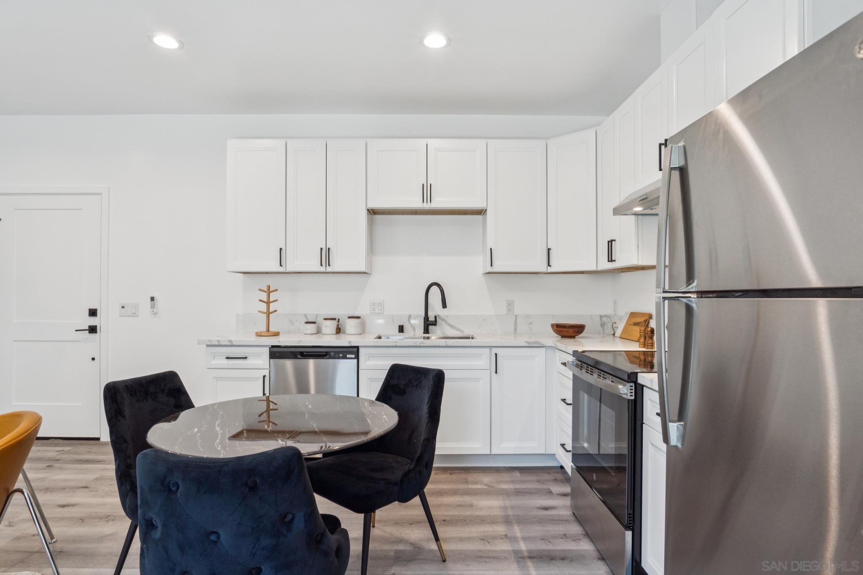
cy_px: 288
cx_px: 432
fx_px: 431
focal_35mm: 18
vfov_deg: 67.4
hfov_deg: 90.0
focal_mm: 12
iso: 100
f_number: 8
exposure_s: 1/15
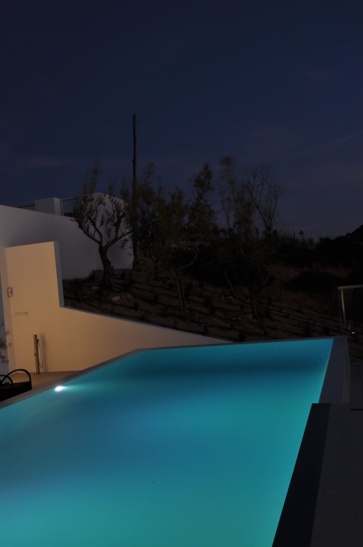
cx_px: 182
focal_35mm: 36
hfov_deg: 36.8
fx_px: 546
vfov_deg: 53.2
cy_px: 274
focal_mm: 24
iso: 200
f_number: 25
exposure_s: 8
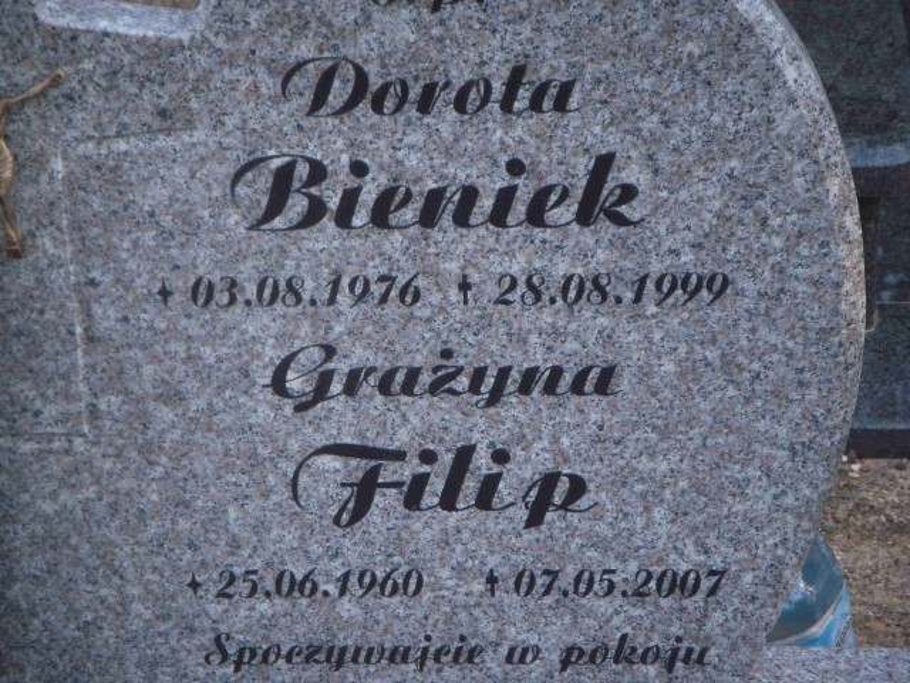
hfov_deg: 18.9
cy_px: 342
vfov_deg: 14.2
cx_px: 455
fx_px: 2734
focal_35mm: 104
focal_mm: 17.3
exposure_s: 1/60
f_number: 4.1
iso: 125
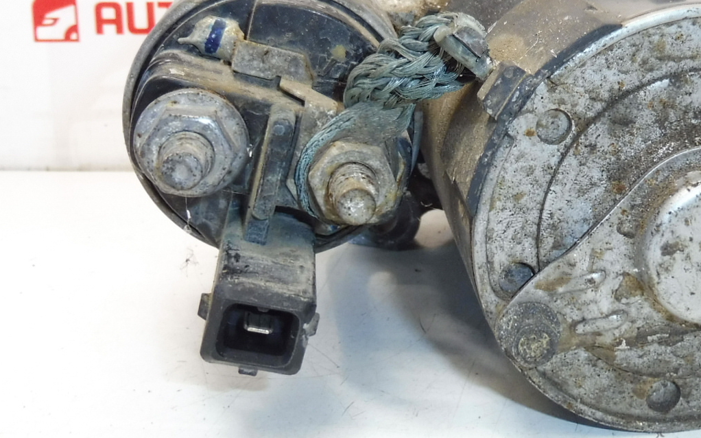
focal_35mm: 51
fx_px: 974
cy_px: 159
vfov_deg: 25.2
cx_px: 529
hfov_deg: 38.5
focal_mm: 4.3
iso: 200
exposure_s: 1/60
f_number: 3.5
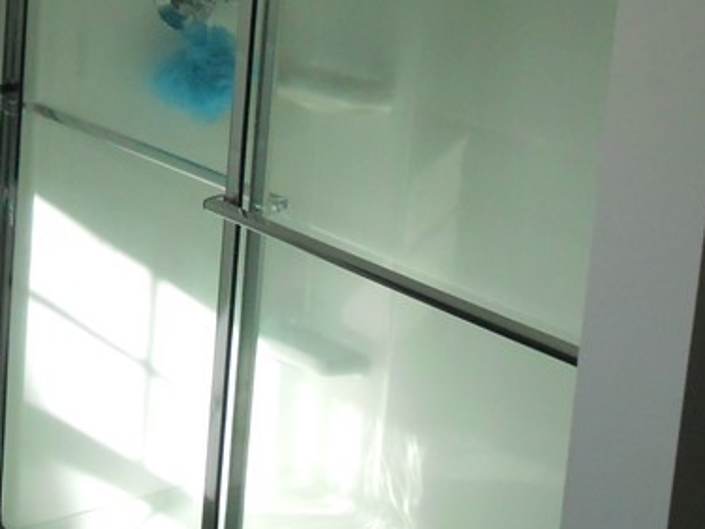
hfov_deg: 26.9
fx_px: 1446
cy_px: 9
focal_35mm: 71
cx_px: 141
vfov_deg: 20.1
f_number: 3.5
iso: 320
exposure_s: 1/250
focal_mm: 4.6
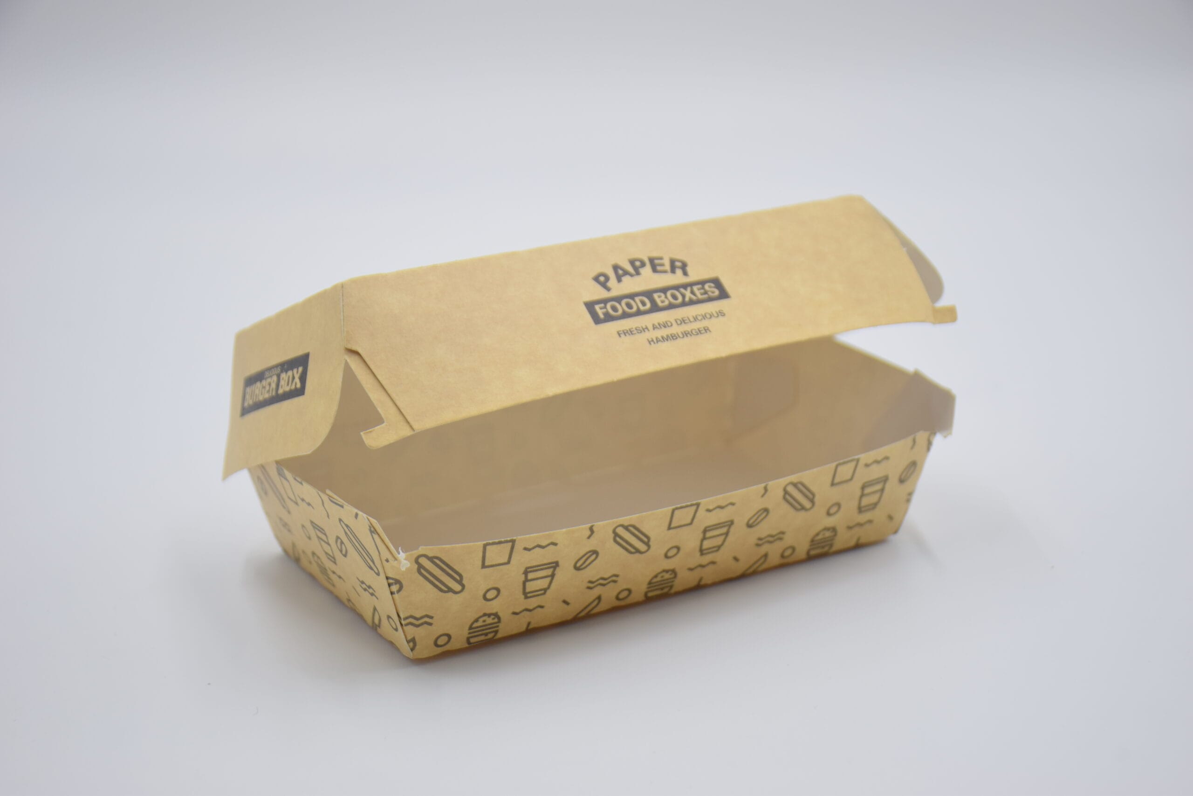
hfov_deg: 31.9
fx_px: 2088
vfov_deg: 21.6
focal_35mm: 63
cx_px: 596
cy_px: 398
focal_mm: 42
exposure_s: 1/125
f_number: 4.5
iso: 400
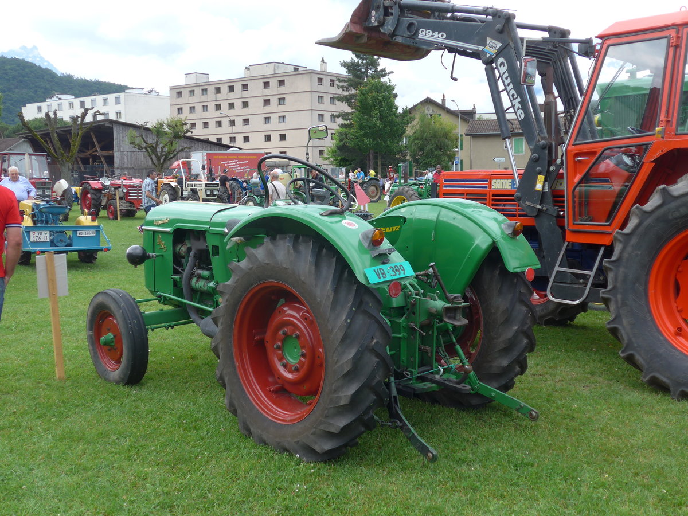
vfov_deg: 35.1
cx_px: 344
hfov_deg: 45.8
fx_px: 815
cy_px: 258
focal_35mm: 41
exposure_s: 1/320
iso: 80
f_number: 2.8
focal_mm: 8.4
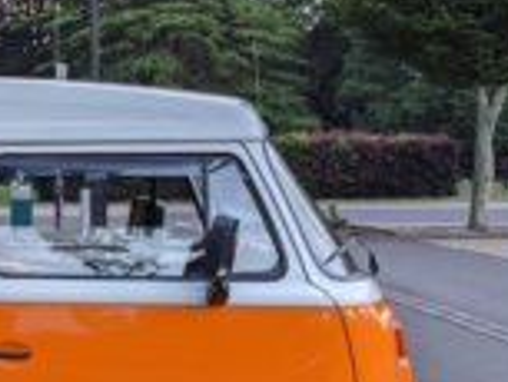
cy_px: 193
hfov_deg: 16.1
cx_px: -362
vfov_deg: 14.0
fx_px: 1557
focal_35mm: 106
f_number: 1.73
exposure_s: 1/460
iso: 53
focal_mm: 4.38
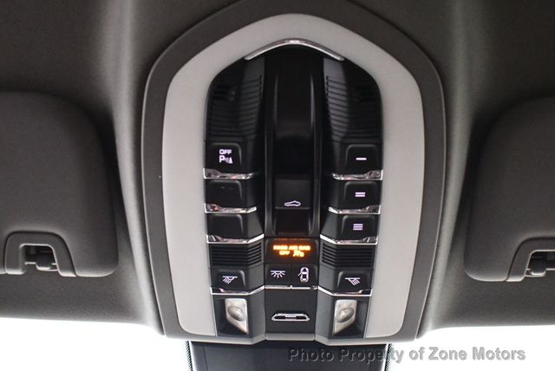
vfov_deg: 36.9
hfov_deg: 53.1
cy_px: 186
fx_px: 555
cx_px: 278
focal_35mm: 36
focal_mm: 18
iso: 8000
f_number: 3.5
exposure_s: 1/60
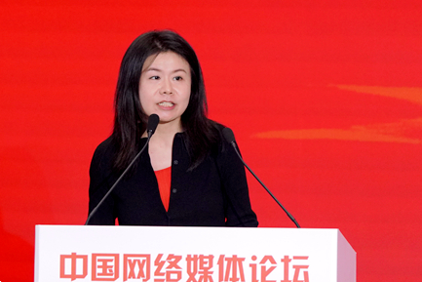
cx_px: 166
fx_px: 2369
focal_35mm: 202
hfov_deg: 10.2
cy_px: 162
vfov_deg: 6.8
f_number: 3.2
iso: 2000
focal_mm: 159
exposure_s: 1/400
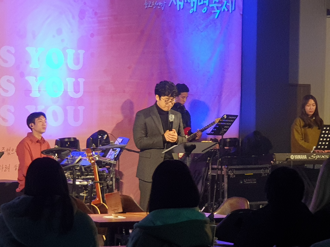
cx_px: 165
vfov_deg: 28.0
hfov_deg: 36.8
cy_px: 124
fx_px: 496
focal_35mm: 52
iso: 200
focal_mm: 6
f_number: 2.4
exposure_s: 1/30
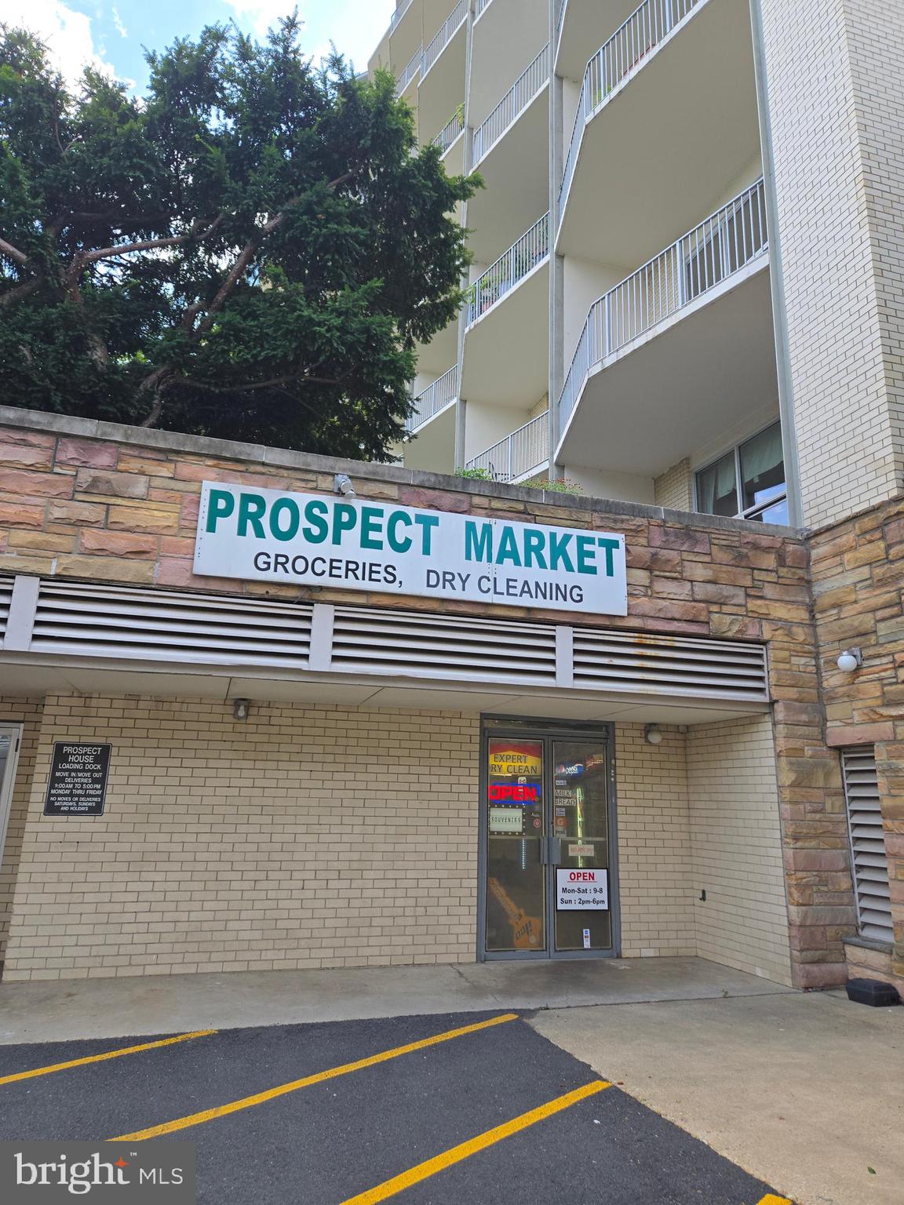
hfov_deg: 58.9
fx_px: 801
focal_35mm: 23
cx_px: 452
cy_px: 602
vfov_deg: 73.9
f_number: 1.8
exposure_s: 1/444
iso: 25
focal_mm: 5.4
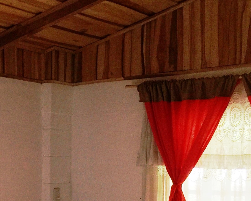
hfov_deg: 22.1
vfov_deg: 17.4
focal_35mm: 84
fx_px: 624
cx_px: 18
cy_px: 246
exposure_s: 1/15
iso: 32
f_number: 2.2
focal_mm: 4.15
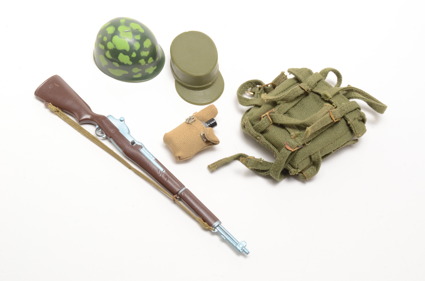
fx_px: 813
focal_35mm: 69
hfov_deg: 29.3
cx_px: 212
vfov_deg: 19.6
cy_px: 140
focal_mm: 46
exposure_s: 1/100
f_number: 18
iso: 400
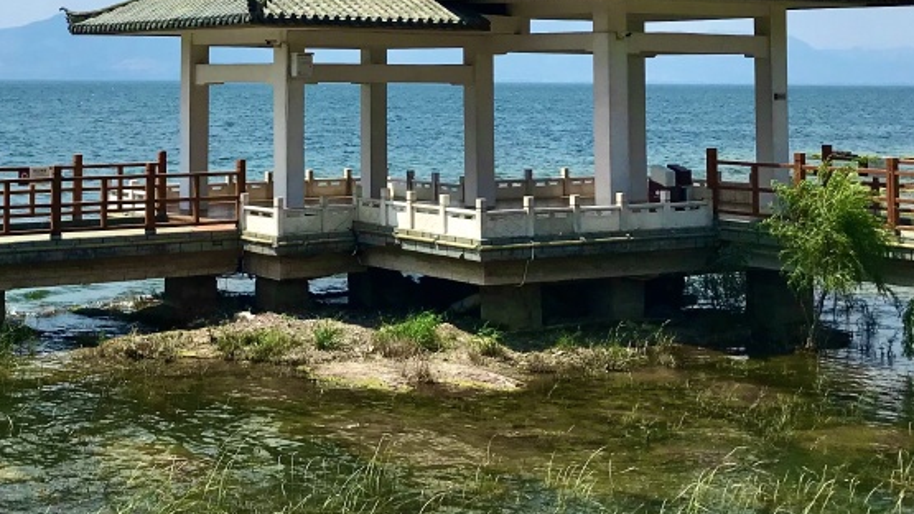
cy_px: -8
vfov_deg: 17.8
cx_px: 290
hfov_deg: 31.6
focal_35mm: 66
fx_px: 1599
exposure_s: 1/4808
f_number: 1.8
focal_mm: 3.99
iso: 20
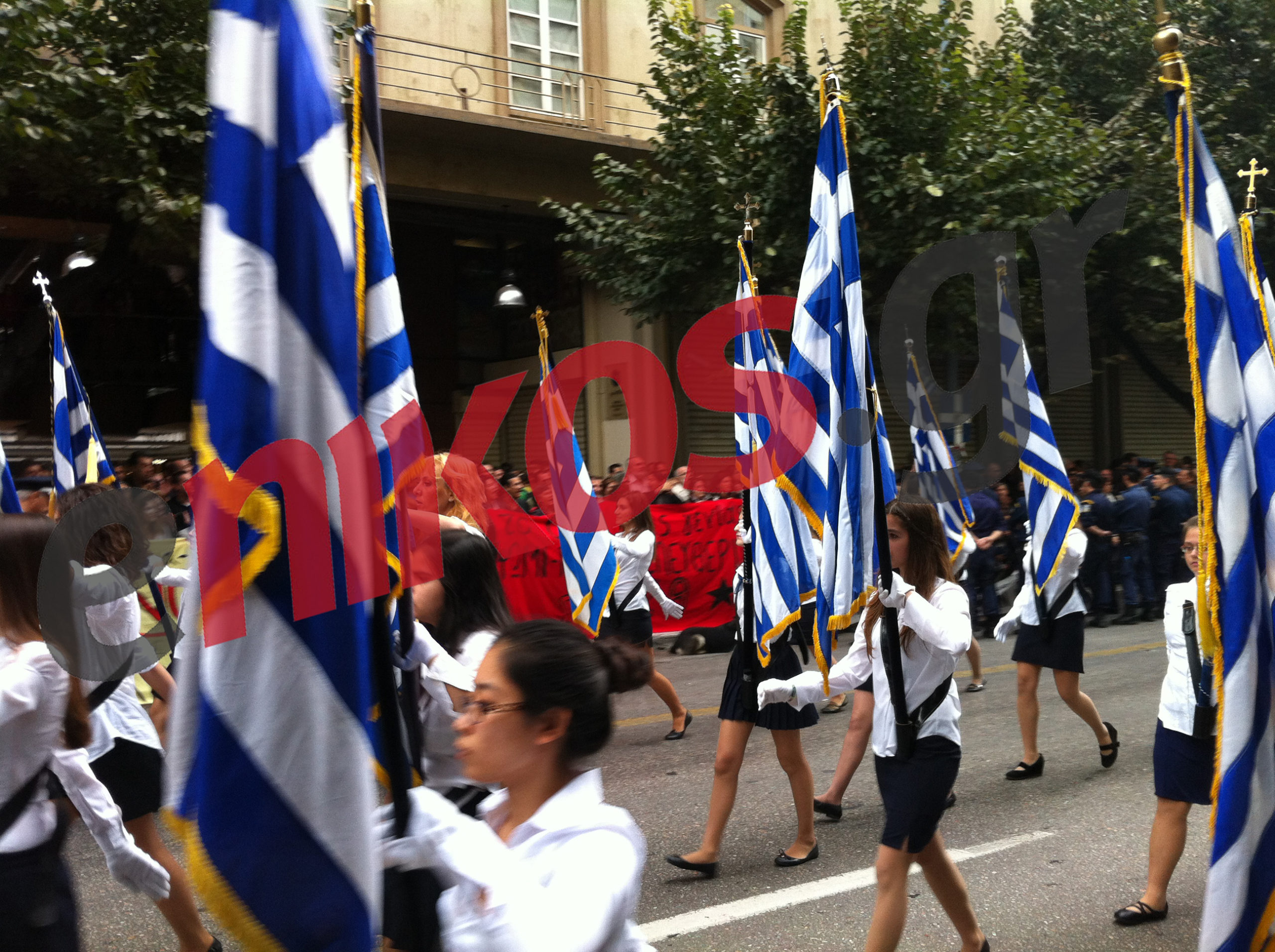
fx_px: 1287
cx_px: 638
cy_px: 476
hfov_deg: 52.7
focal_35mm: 35
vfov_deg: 40.6
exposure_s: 1/60
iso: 100
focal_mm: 3.85
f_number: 2.8
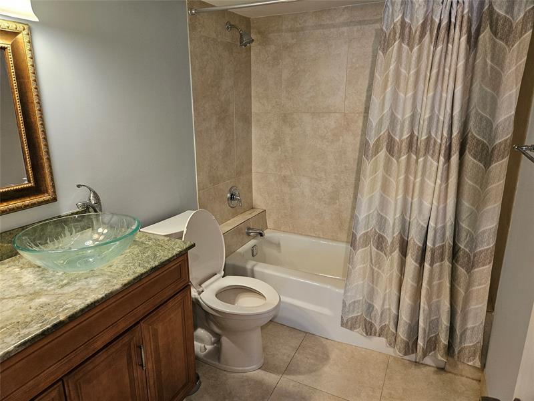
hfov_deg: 73.9
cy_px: 200
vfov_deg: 58.9
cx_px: 267
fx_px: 355
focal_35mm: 23
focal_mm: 5.4
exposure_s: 1/120
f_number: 1.8
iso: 320
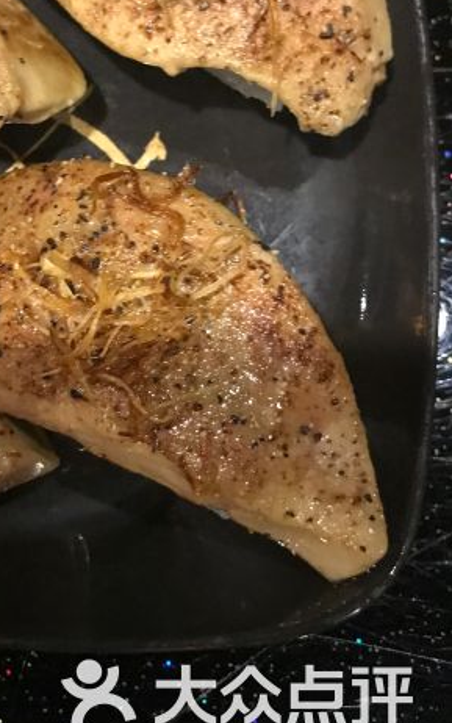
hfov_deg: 27.5
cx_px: 43
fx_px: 886
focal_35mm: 45
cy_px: 230
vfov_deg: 43.6
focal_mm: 3.99
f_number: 1.8
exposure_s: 1/5
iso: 100
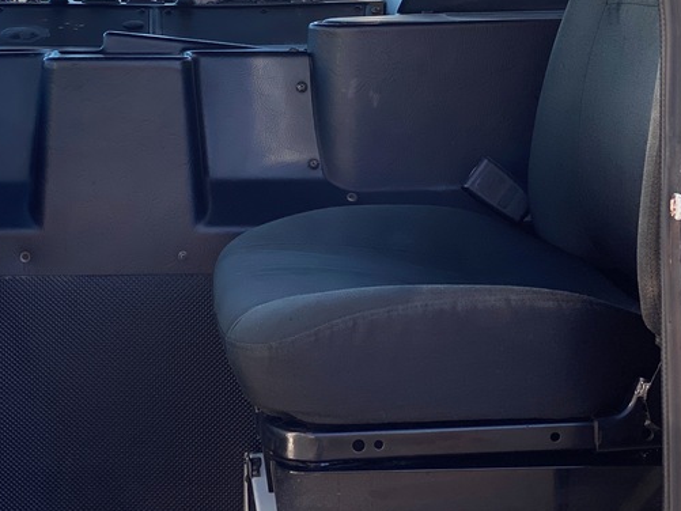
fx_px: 1594
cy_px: 120
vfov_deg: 18.1
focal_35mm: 81
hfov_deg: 24.0
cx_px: 227
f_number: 2
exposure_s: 1/695
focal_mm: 6
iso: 20
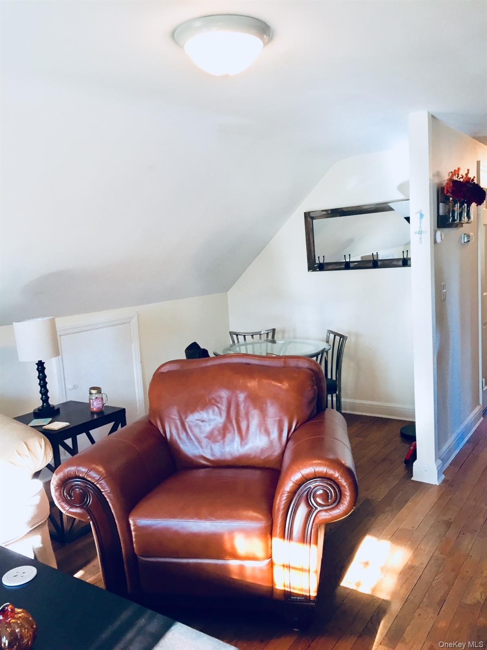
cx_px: 244
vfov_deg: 61.7
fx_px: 544
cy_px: 325
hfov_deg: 48.2
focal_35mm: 29
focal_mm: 4.15
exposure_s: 1/30
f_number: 2.2
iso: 80
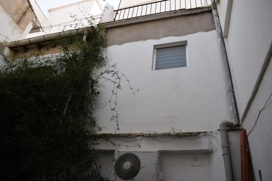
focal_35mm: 27
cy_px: 90
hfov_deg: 67.4
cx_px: 136
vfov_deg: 47.9
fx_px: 204
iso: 200
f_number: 6.3
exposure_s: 1/160
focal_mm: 18
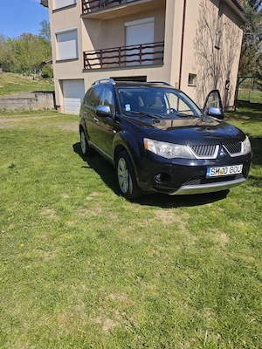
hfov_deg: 58.9
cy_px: 174
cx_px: 131
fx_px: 232
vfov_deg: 73.9
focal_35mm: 23
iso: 50
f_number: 1.6
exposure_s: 1/3204
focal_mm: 6.55
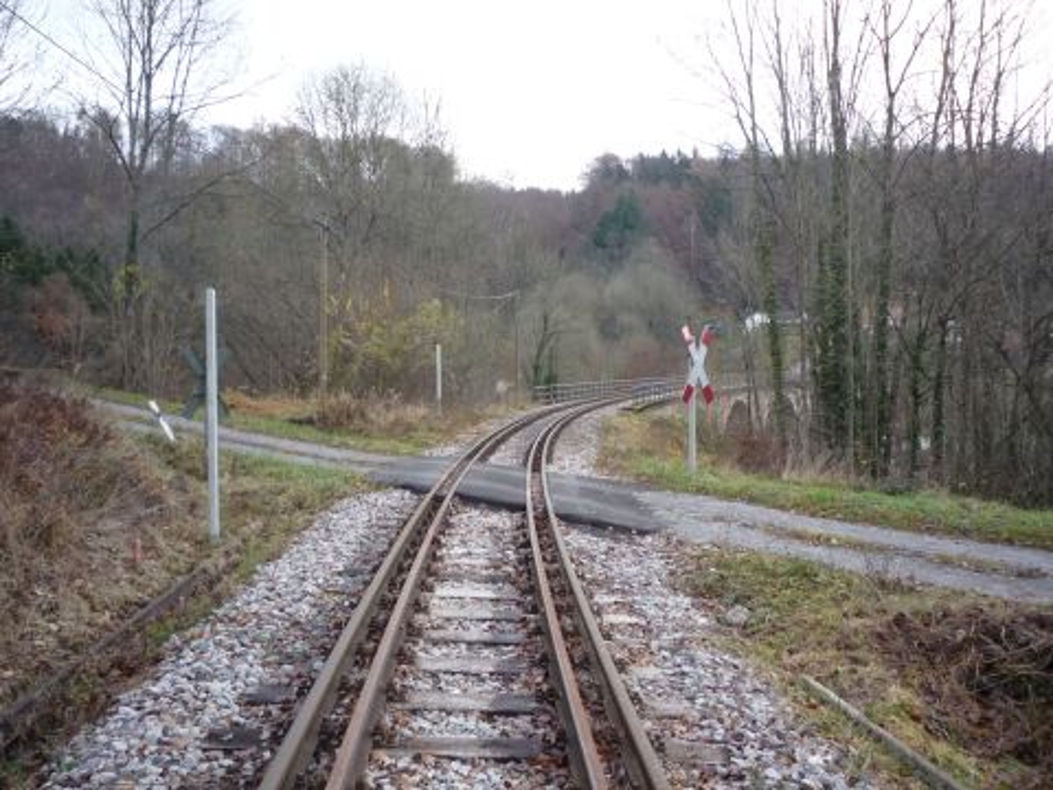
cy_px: 395
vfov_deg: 44.2
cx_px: 526
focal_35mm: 32
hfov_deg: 56.8
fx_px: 973
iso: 200
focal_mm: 5.2
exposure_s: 1/160
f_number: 3.3
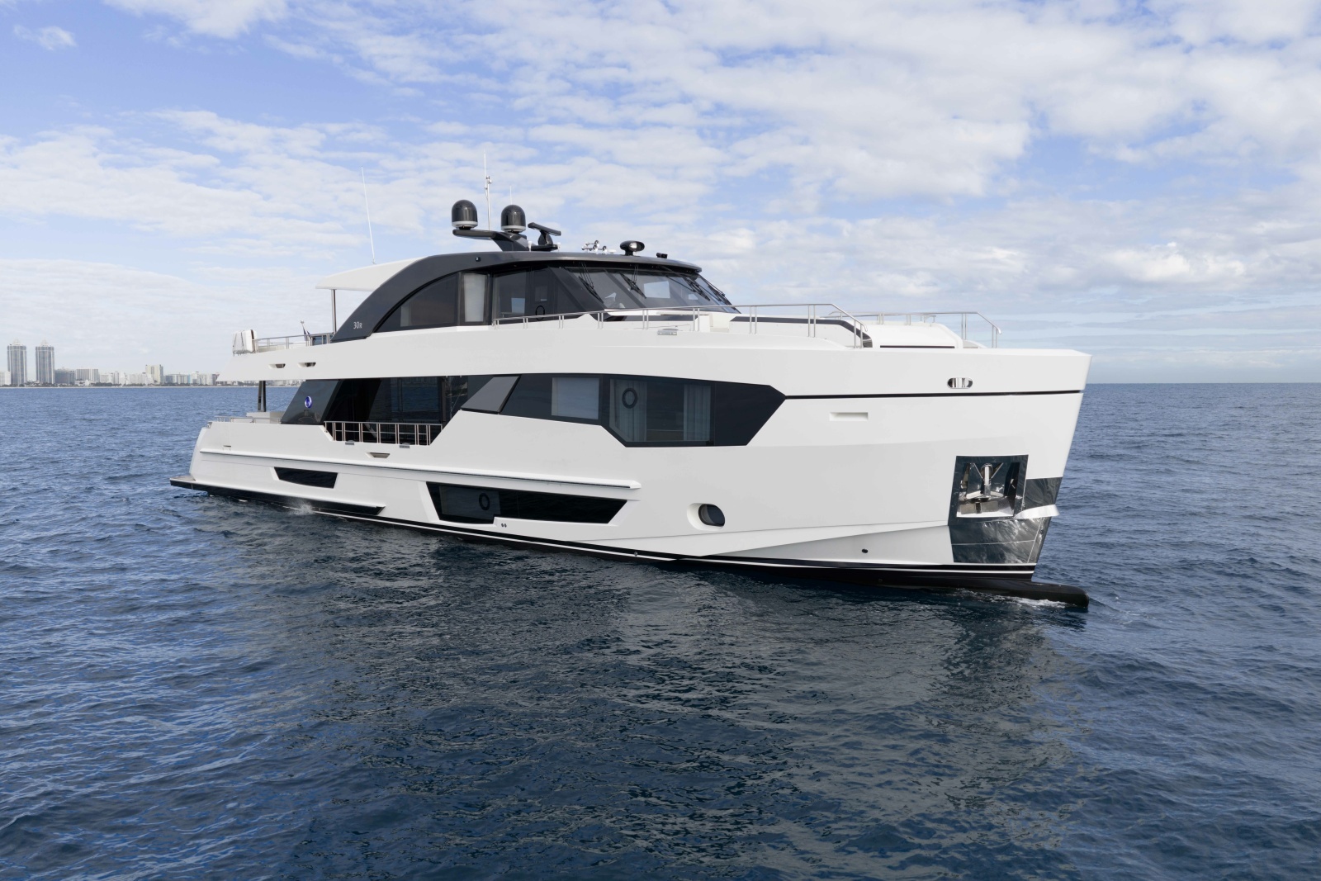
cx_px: 660
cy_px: 440
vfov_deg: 46.4
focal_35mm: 28
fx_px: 1027
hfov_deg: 65.5
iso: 100
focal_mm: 14.45
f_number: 2
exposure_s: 1/200
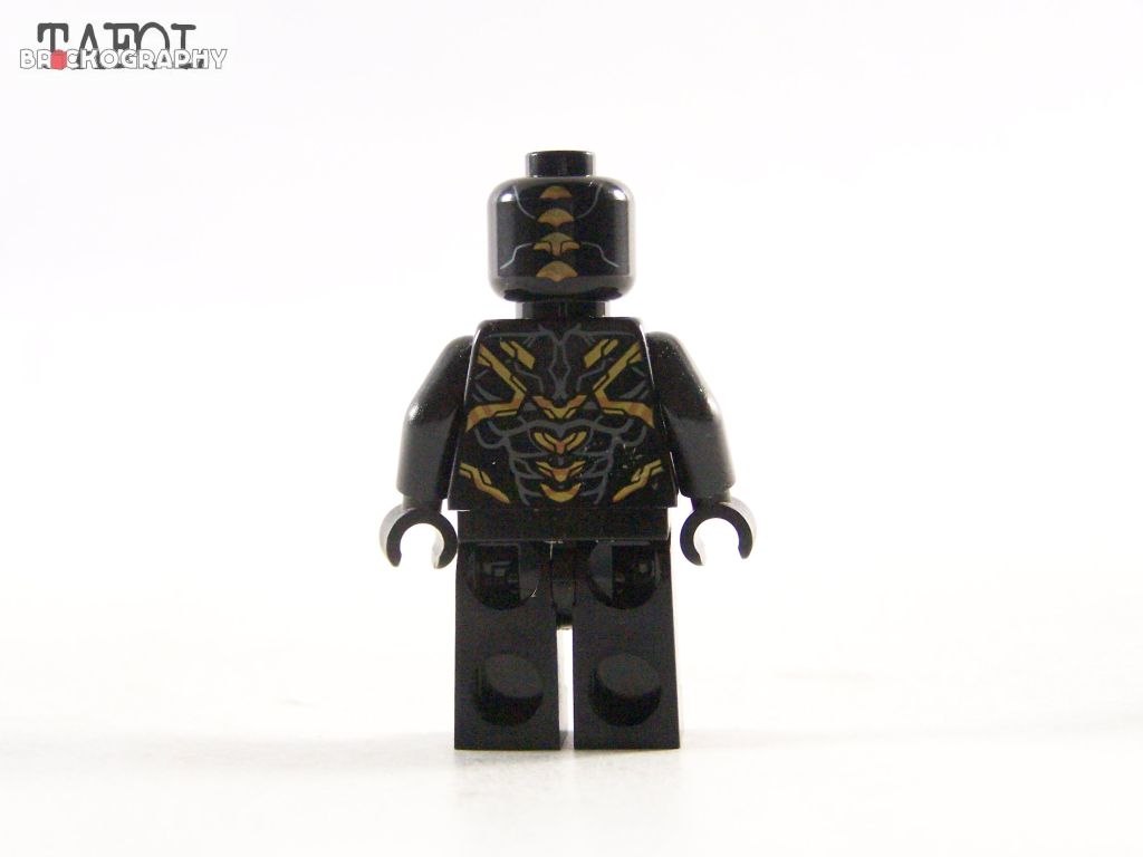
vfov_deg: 18.0
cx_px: 572
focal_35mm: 82
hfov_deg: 23.8
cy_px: 428
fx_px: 2708
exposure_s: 1/60
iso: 400
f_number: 3.2
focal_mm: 13.7
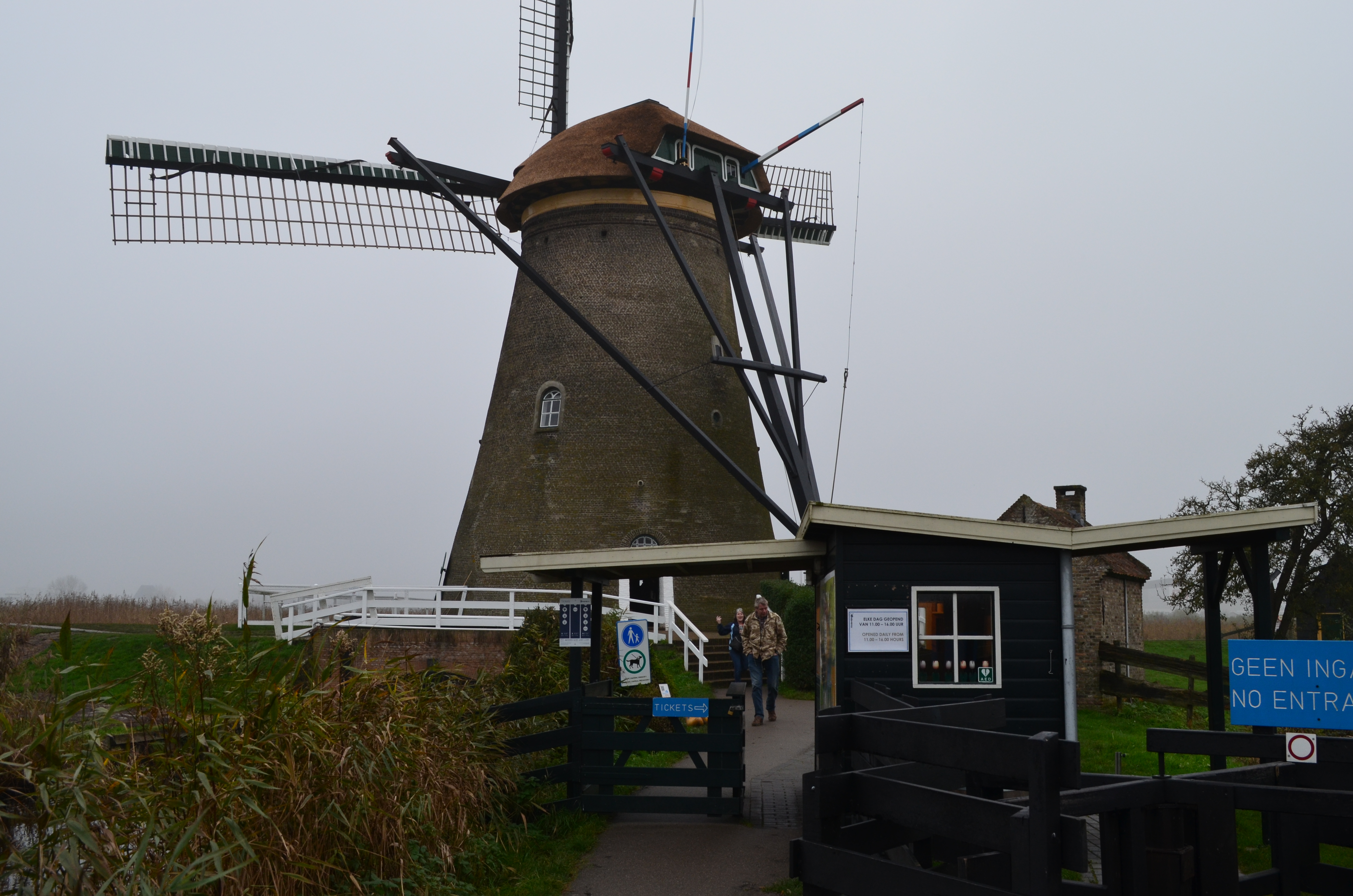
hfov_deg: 53.2
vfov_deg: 36.7
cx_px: 676
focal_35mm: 36
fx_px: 1350
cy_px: 448
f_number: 10
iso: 400
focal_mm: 24
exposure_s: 1/50
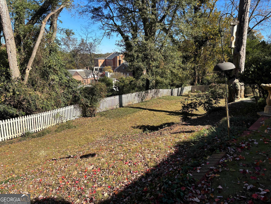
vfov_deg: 53.1
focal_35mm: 26
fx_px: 204
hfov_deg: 67.3
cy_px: 102
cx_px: 136
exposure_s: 1/1499
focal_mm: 5.96
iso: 50
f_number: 1.6
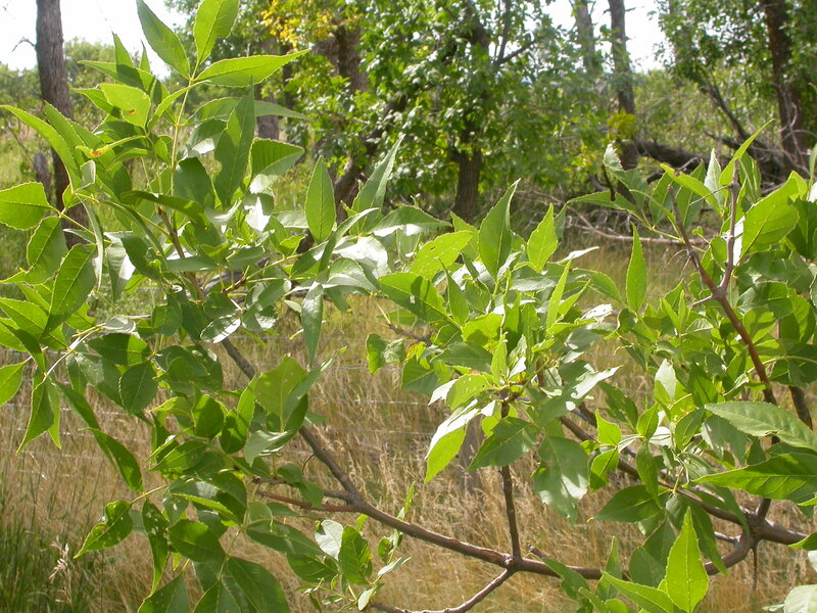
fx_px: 1841
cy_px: 306
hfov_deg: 25.0
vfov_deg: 18.9
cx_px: 408
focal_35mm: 78
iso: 100
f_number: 7
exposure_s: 1/141
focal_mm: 16.2
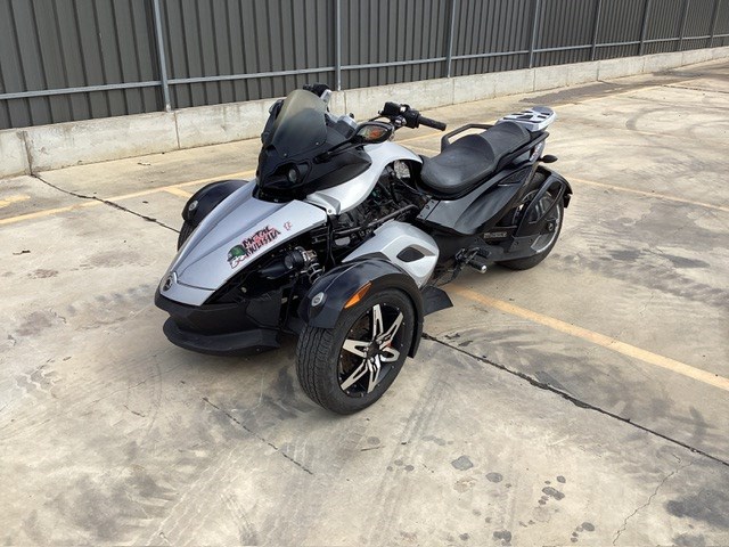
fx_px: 653
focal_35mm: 31
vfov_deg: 45.4
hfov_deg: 58.4
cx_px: 364
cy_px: 274
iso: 25
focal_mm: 3.3
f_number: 2.4
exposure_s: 1/1217
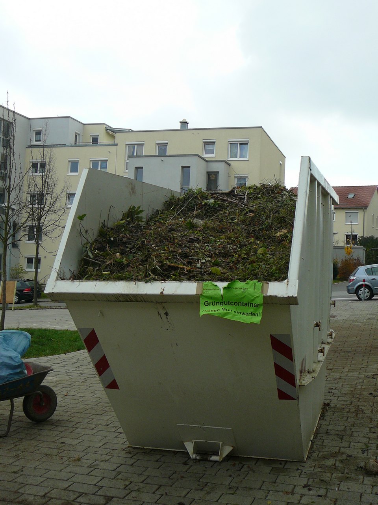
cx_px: 189
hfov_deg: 35.1
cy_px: 252
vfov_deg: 45.8
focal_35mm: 41
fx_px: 597
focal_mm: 6.1
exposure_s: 1/200
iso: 80
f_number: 3.1
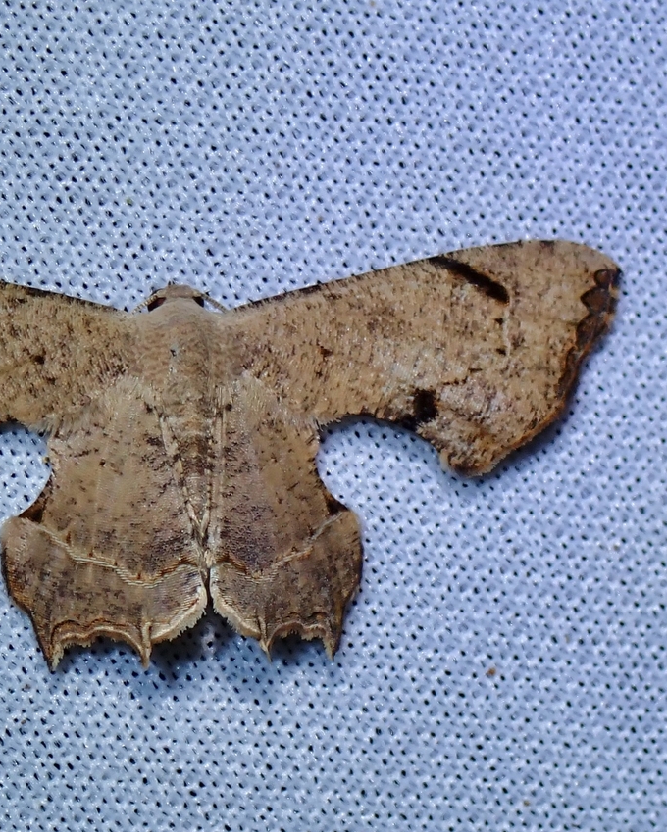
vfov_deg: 14.7
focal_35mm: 131
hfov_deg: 11.8
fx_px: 3230
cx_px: 170
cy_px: 417
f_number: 6.3
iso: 100
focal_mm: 18
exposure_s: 1/800
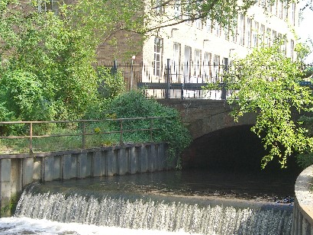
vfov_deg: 18.2
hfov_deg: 24.0
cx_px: 200
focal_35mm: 81
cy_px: 157
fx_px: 733
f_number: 3.6
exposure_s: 1/250
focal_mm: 11.8
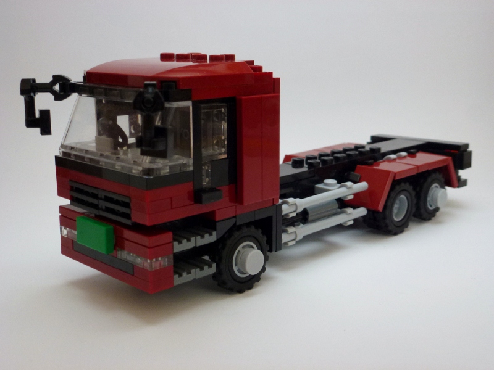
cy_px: 185
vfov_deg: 32.2
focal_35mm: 45
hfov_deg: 42.1
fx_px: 642
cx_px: 247
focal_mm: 8
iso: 200
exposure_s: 1/8
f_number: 4
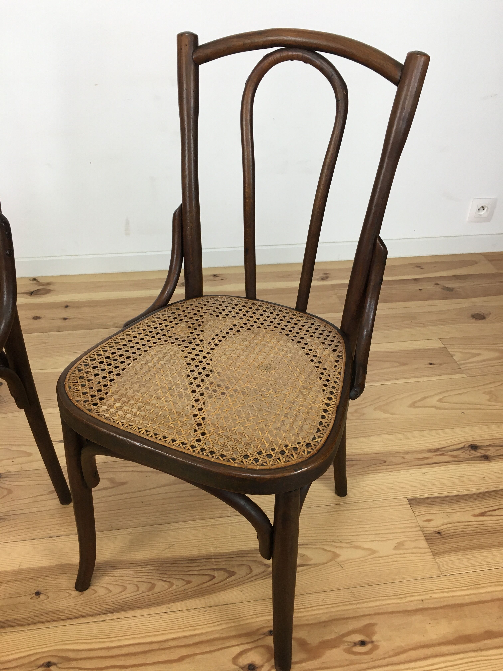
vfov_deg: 61.7
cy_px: 336
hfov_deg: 48.2
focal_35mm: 29
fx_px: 562
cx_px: 252
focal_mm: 4.15
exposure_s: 1/33
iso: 40
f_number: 2.2
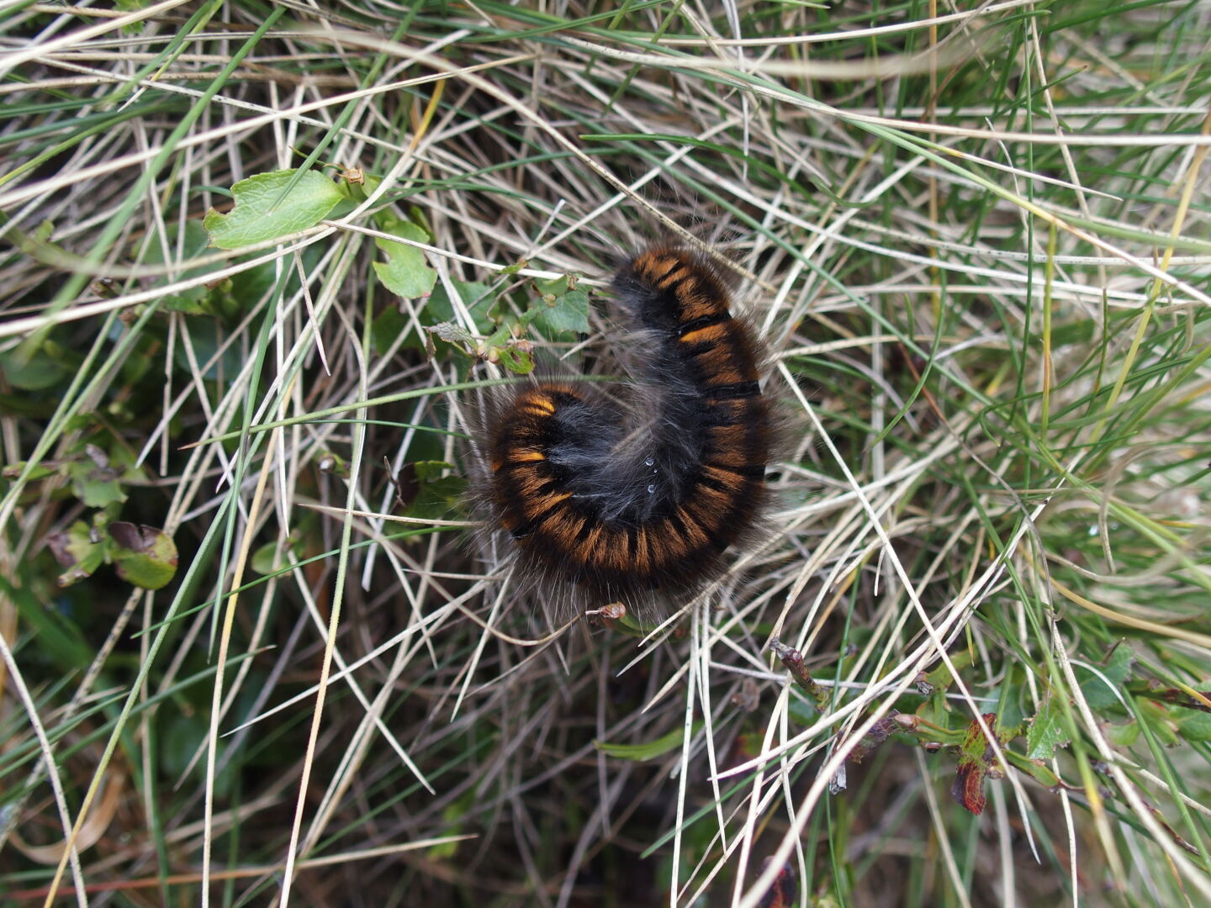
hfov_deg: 44.8
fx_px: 1469
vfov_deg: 34.3
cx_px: 606
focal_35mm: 42
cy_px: 454
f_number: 2.8
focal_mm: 9
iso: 160
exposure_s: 1/160
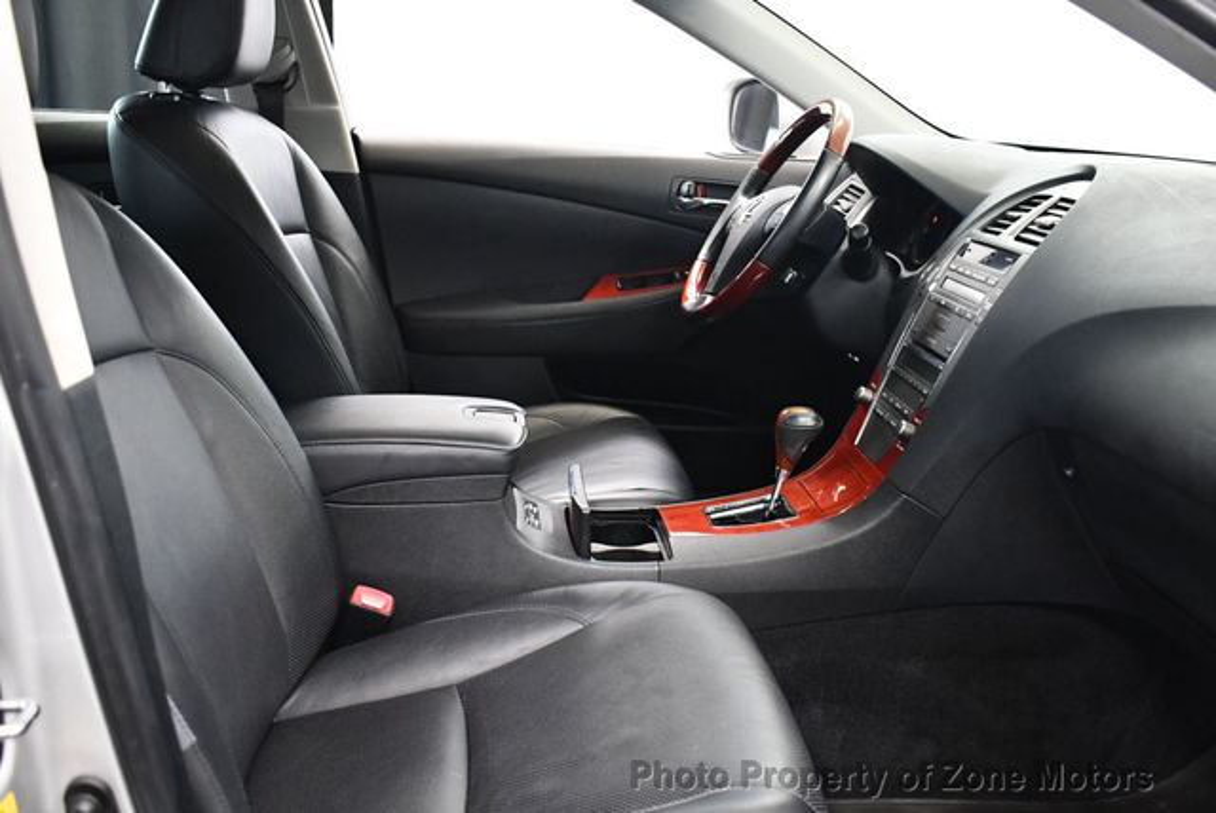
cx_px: 608
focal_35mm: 36
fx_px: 1217
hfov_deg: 53.1
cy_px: 406
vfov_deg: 36.9
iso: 3200
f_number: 3.5
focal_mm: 18
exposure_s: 1/80
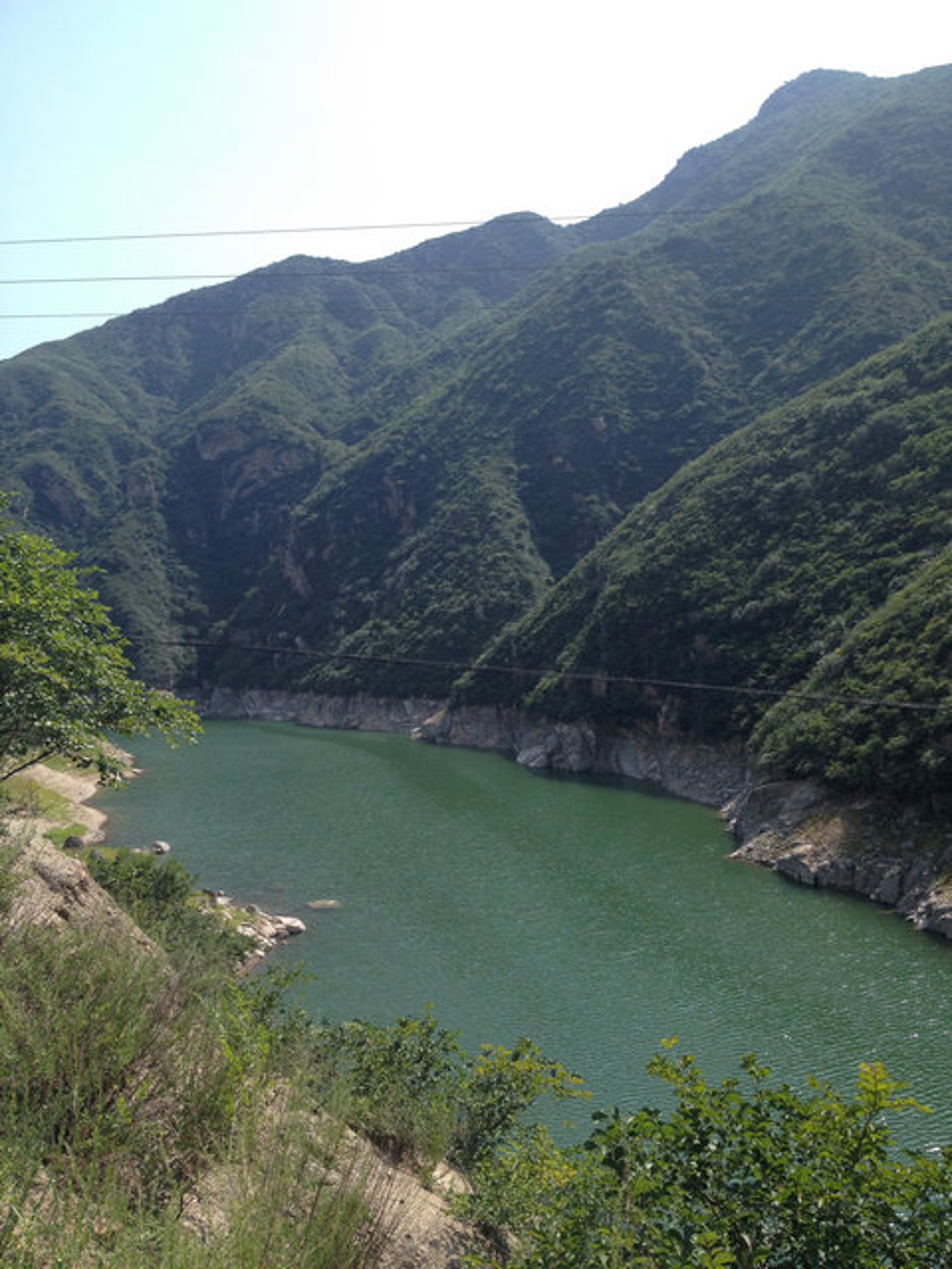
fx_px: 1283
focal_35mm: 35
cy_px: 634
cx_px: 476
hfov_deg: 40.7
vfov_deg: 52.6
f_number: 2.4
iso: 64
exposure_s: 1/1126
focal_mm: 4.28
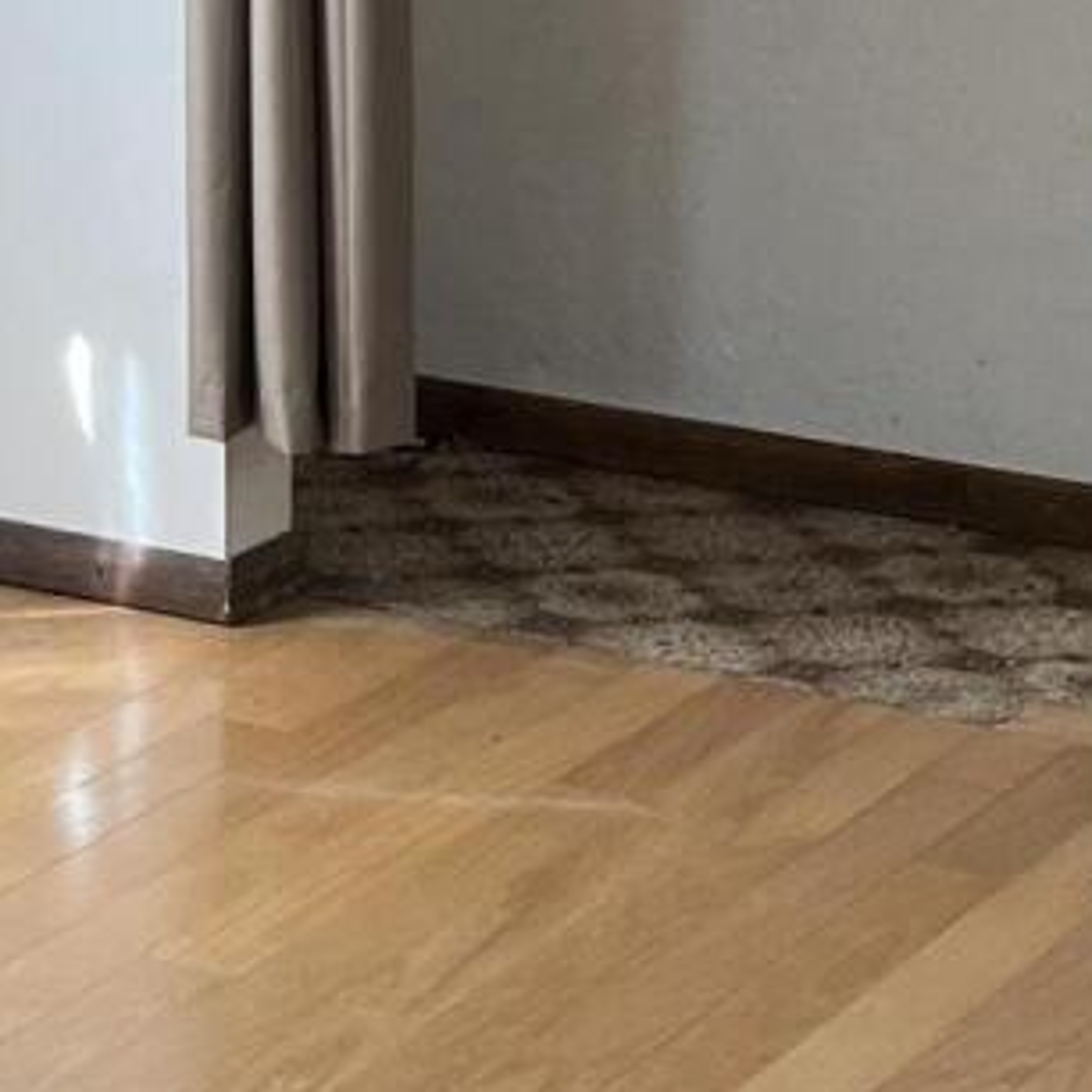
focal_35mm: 150
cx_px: -410
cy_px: 303
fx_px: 5354
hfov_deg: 11.3
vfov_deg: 11.6
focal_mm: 5.7
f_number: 1.5
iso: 80
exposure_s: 1/120
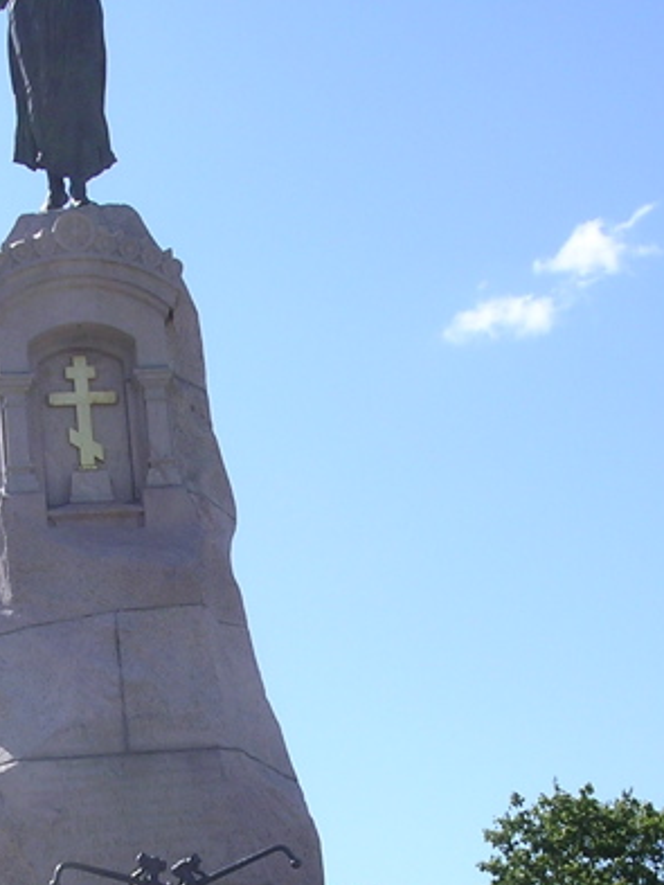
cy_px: 743
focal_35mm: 87
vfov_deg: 22.1
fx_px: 2224
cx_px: 242
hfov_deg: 17.0
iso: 100
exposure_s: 1/236
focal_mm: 5.8
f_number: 5.6
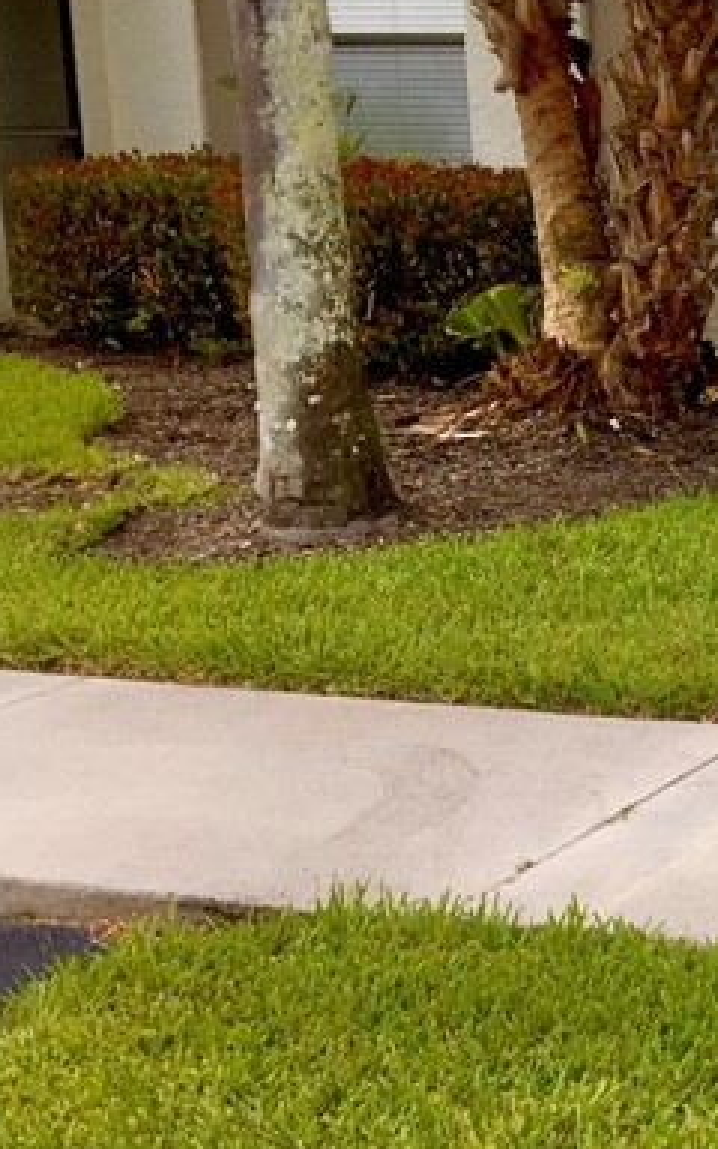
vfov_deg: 25.2
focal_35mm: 82
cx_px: 1280
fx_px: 2567
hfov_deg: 14.2
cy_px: 676
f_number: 2.2
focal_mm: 4.15
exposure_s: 1/487
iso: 25
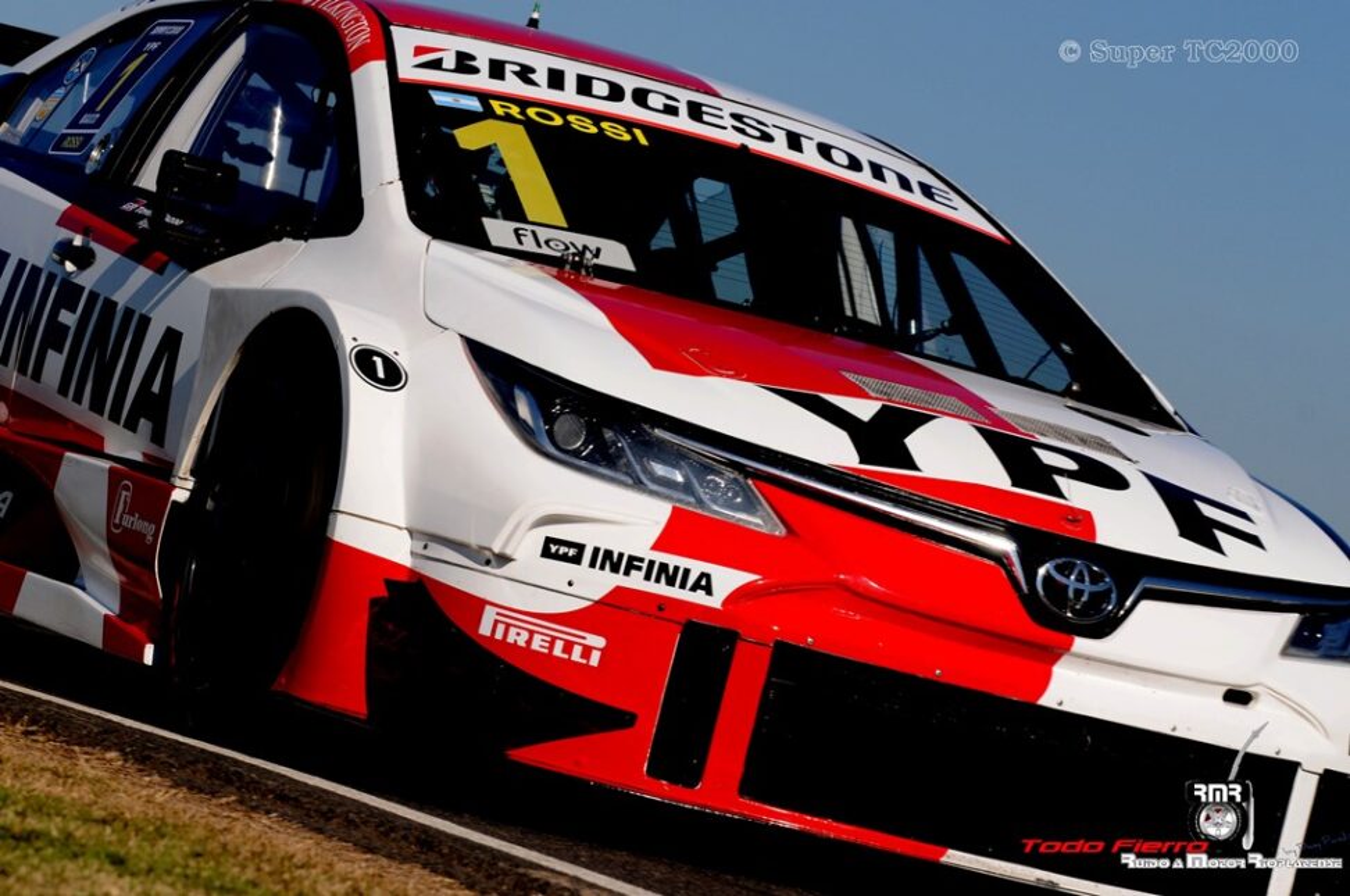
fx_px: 6291
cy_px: 448
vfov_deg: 8.1
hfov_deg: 12.2
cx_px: 675
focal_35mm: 168
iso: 200
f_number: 6.3
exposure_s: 1/800
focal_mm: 112
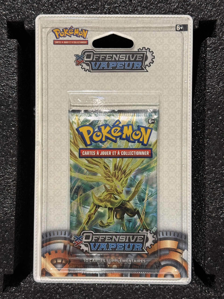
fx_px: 414
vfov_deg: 39.7
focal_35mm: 48
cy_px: 150
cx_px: 112
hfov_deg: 30.3
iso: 250
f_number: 1.78
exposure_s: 1/60
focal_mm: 6.76
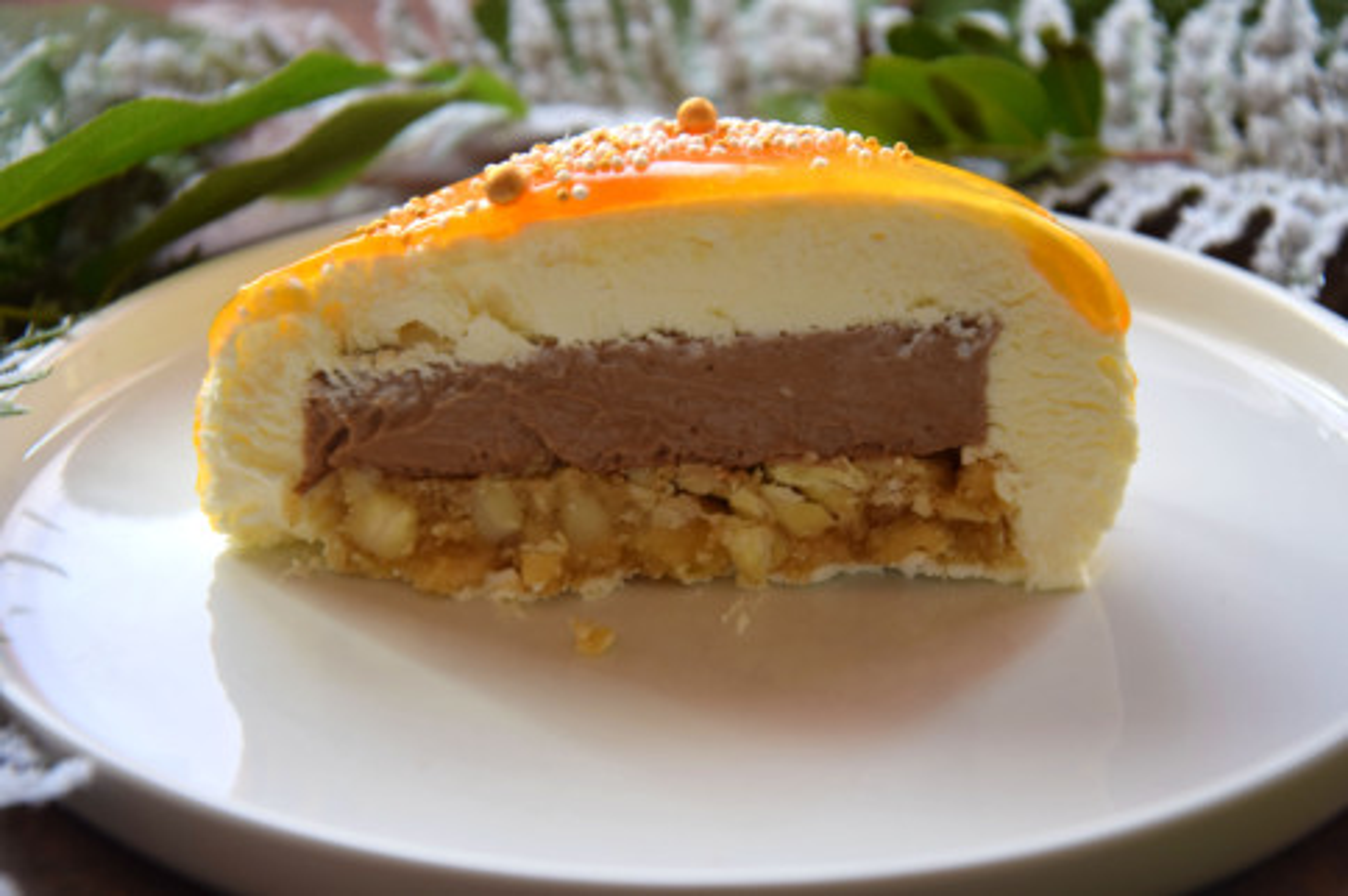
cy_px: 448
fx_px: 3929
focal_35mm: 105
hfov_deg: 19.5
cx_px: 674
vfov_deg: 13.0
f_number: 5.3
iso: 100
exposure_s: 1/6
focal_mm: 70
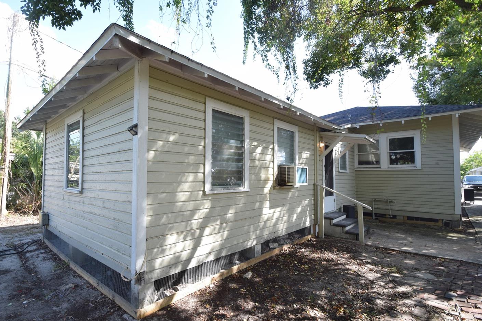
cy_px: 165
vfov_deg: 70.4
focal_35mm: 17
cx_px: 230
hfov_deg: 93.2
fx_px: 228
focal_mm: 10
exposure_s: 1/200
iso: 400
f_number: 8
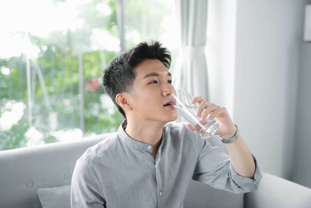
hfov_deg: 39.6
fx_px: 432
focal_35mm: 50
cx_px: 156
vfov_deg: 27.0
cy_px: 104
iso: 160
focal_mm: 50
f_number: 2.5
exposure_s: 1/125
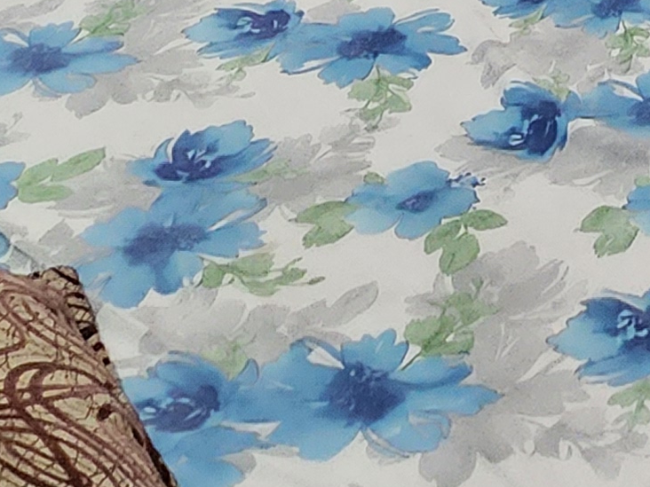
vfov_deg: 14.6
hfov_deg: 25.5
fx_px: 1333
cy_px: -640
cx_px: 704
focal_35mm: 71
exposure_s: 1/33
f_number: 2.2
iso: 640
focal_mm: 1.7
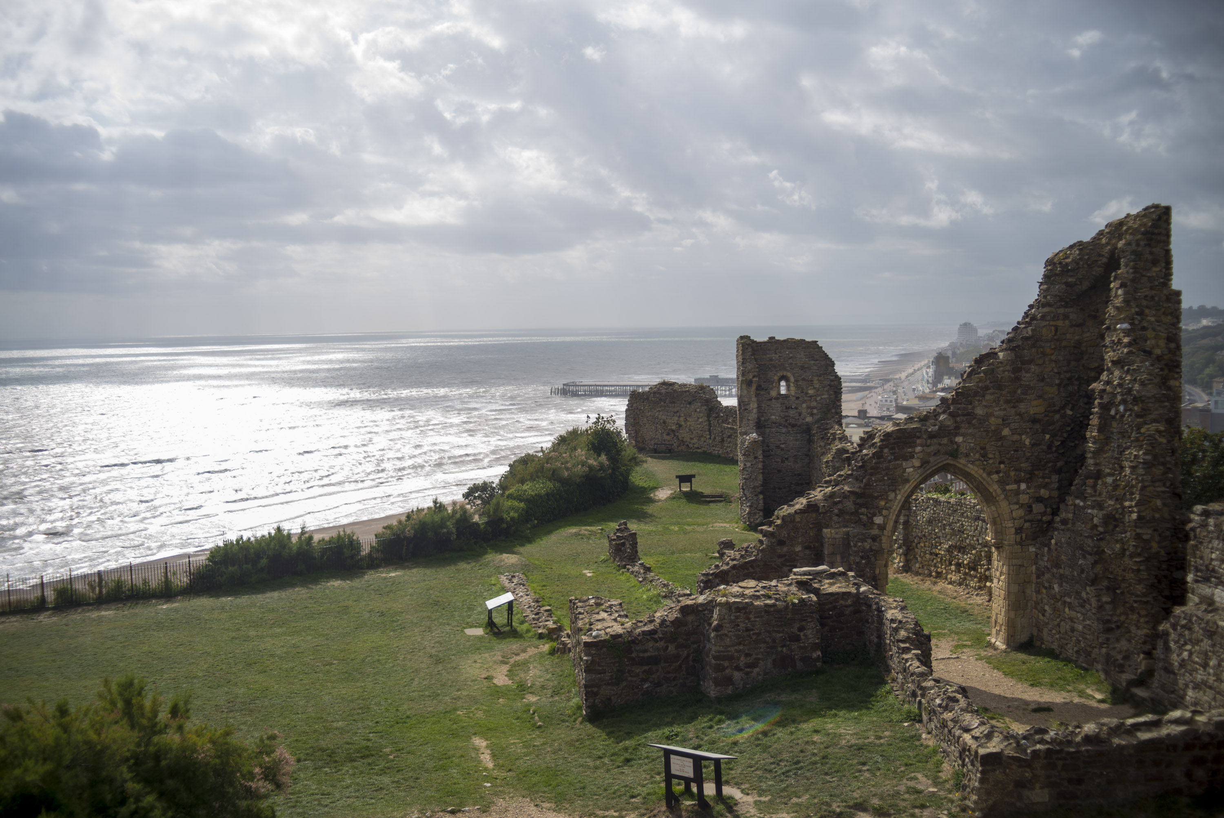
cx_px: 612
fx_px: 1190
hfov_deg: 54.4
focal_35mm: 35
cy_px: 409
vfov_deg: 37.9
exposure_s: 1/1000
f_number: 3.5
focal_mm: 35
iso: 100
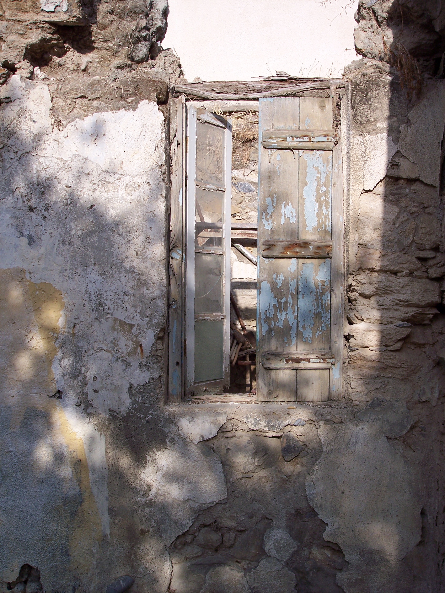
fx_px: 668
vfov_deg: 47.9
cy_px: 296
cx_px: 222
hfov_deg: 36.8
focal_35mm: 39
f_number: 4
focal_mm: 8
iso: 100
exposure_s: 1/750
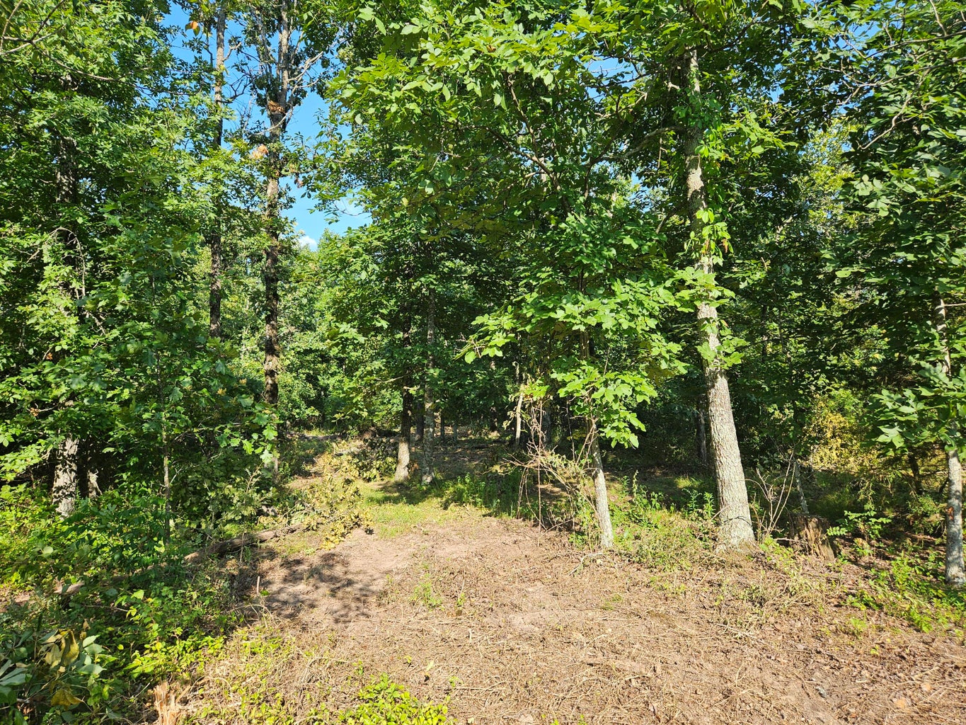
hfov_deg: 73.9
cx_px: 483
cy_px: 362
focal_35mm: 23
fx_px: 642
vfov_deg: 58.9
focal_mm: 5.4
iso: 25
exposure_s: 1/553
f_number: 1.8
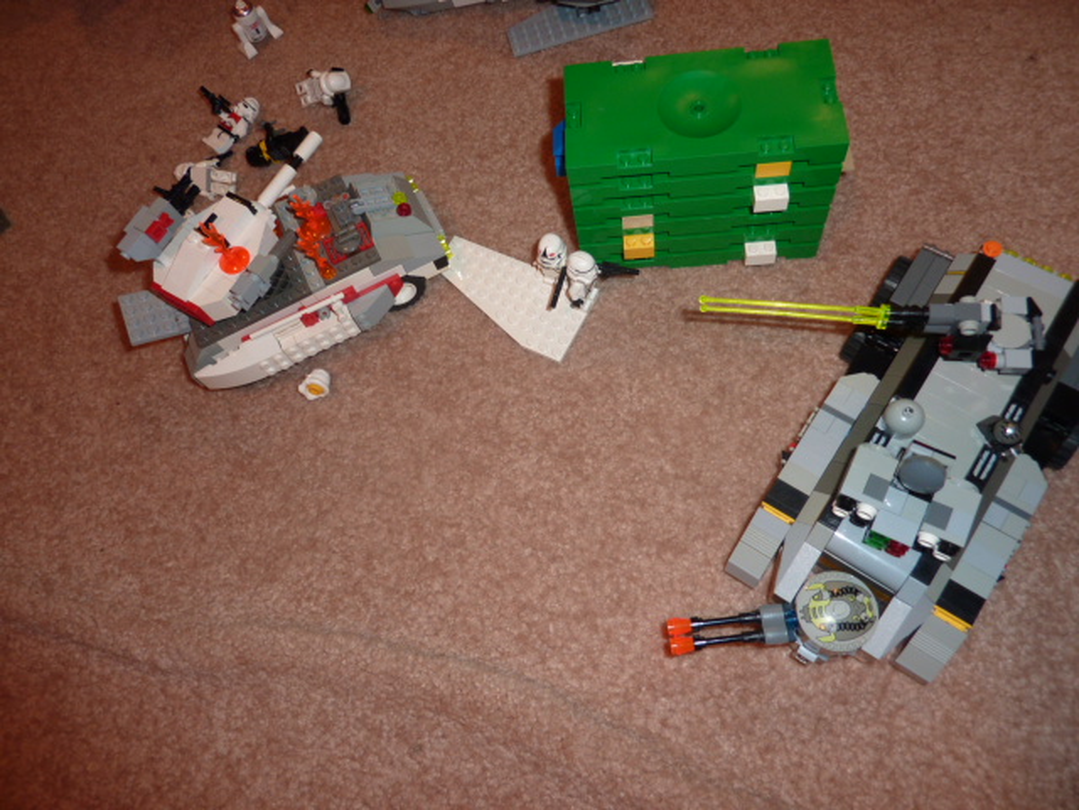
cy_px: 405
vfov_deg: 54.9
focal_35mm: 25
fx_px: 779
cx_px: 540
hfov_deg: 69.4
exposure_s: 1/30
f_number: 3.3
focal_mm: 4.1
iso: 100
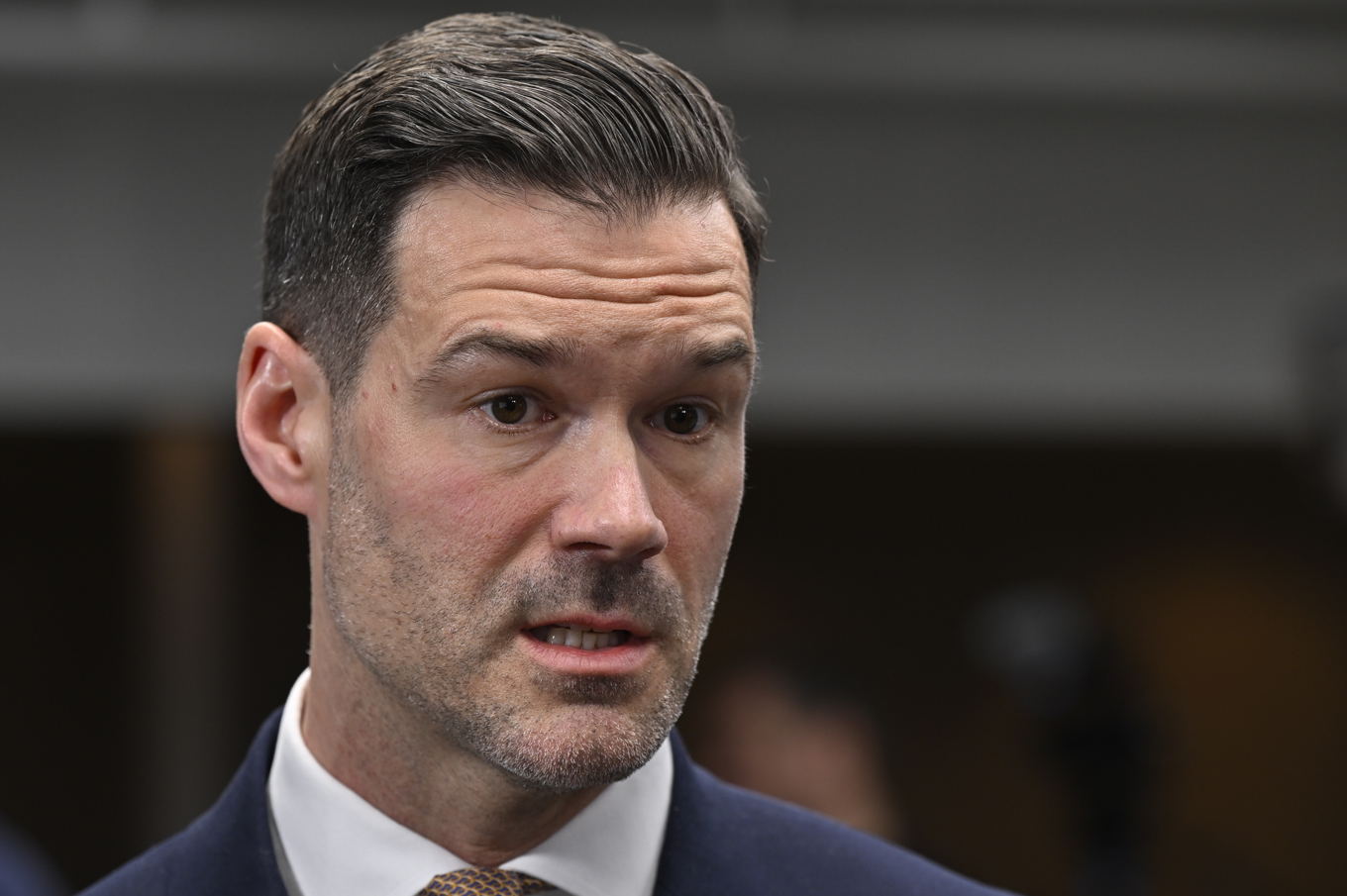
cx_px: 674
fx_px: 5422
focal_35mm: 145
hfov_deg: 14.2
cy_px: 448
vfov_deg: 9.5
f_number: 4
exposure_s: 1/200
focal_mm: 145
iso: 500
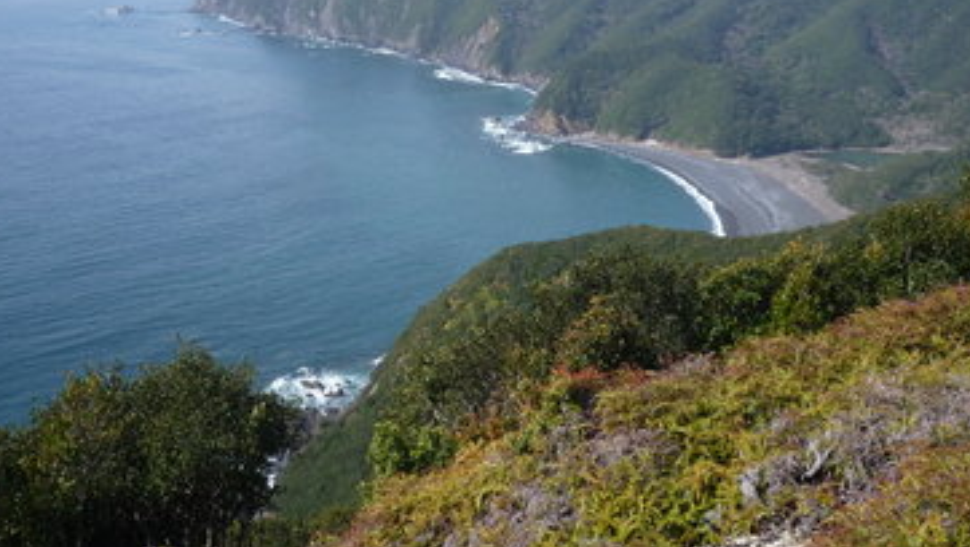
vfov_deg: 22.5
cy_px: 150
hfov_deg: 39.1
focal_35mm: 53
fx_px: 1364
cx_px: 458
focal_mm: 7.8
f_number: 4.3
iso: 100
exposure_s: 1/640
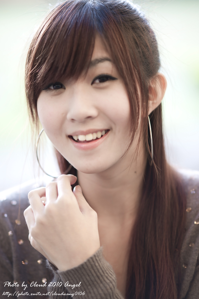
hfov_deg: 10.2
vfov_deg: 15.2
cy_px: 150
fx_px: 1119
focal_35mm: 135
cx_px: 100
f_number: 1.8
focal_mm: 135
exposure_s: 1/50
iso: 200
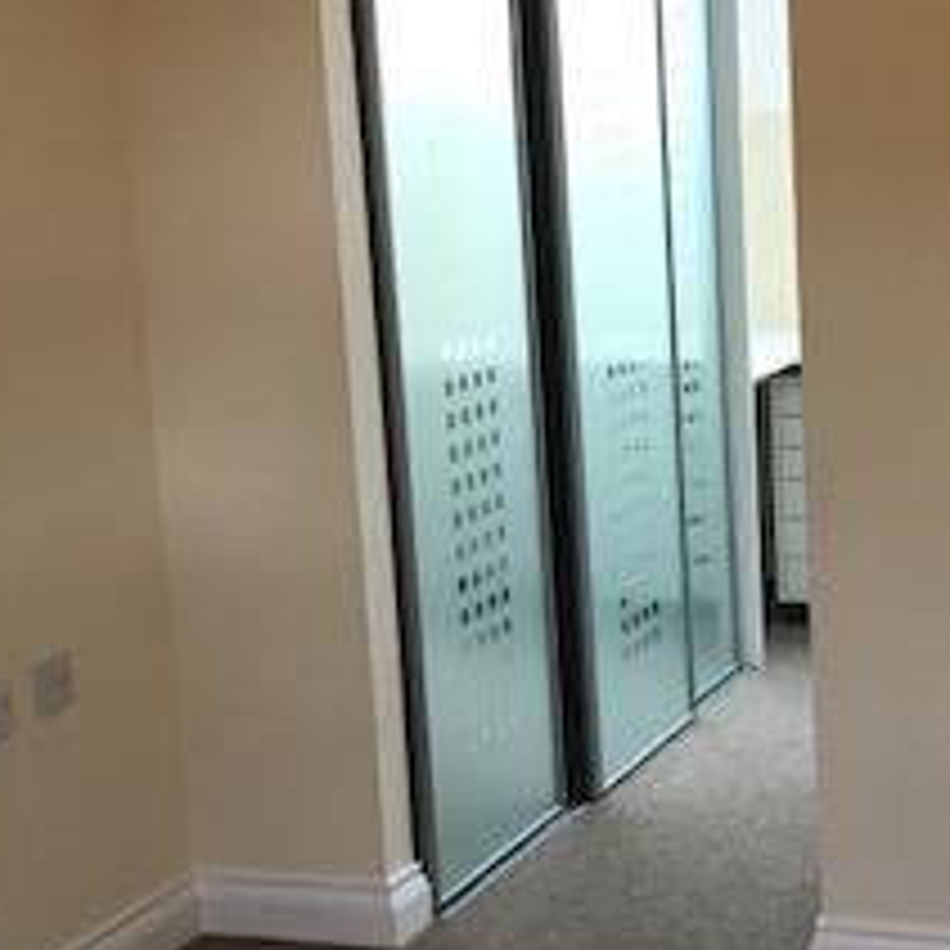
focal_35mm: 75
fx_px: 2329
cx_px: 729
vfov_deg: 23.1
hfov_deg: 22.8
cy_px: 500
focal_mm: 3.99
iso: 50
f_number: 1.8
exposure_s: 1/17
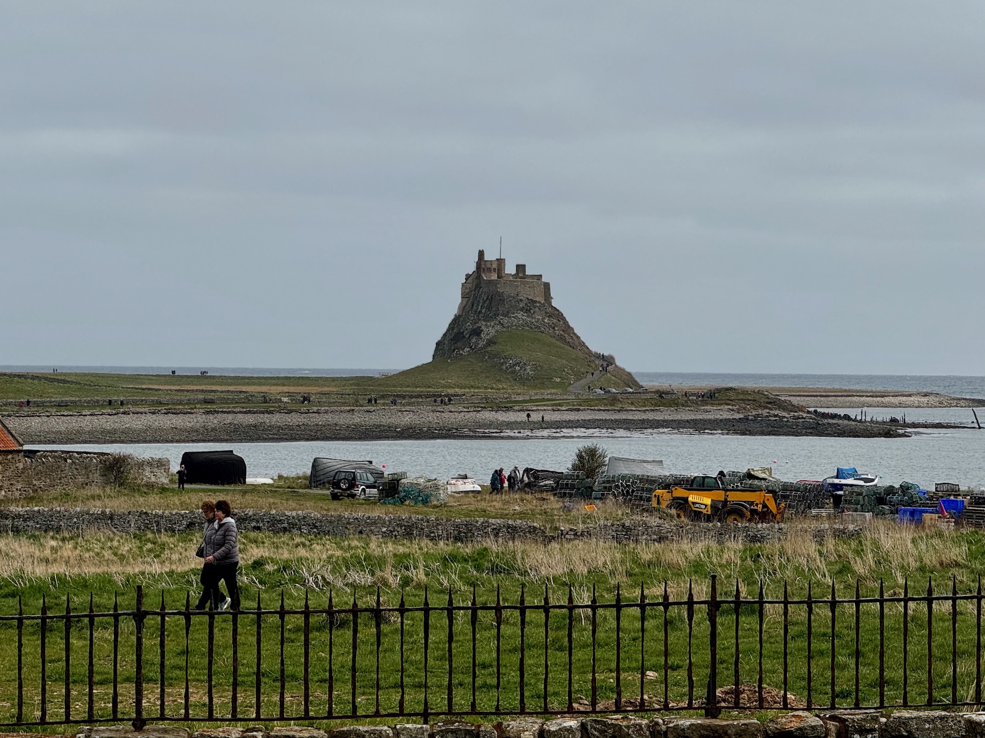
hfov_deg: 16.4
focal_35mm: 120
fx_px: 3415
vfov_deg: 12.3
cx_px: 492
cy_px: 369
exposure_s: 1/2146
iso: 50
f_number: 2.8
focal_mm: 15.66
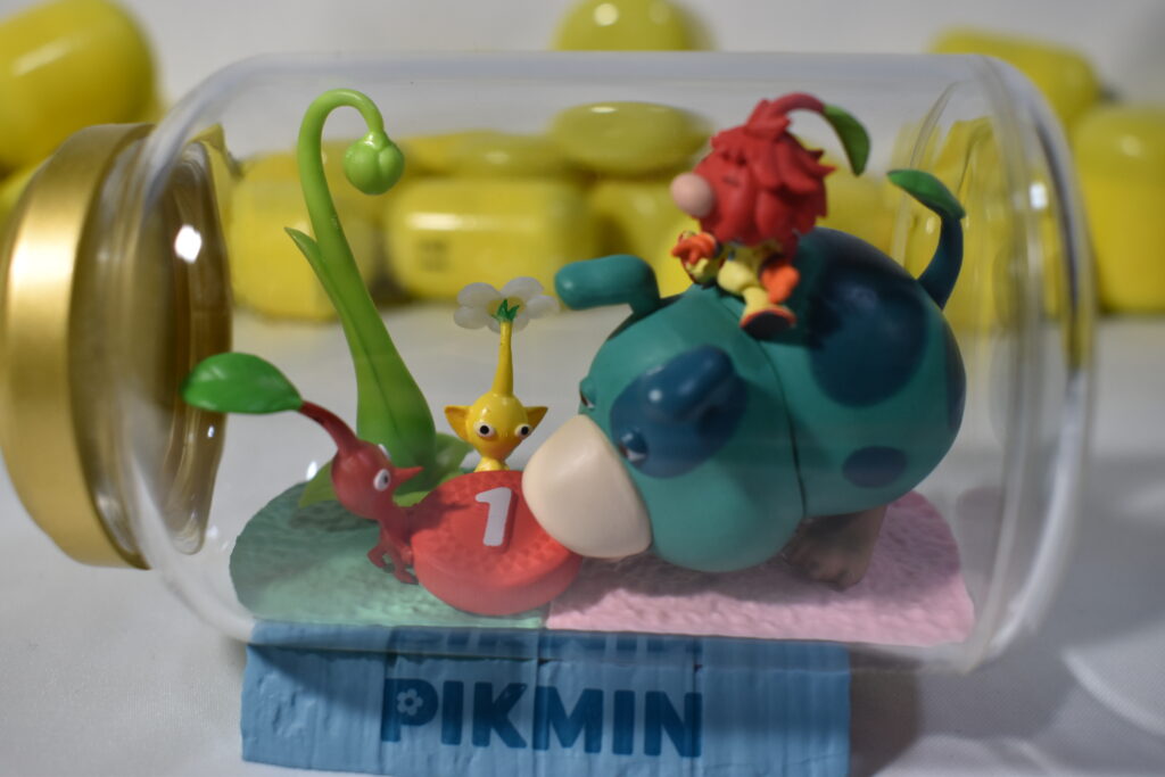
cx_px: 582
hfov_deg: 47.9
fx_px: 1311
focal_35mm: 40
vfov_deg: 33.0
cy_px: 388
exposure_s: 1/125
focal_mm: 27
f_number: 5.6
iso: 640
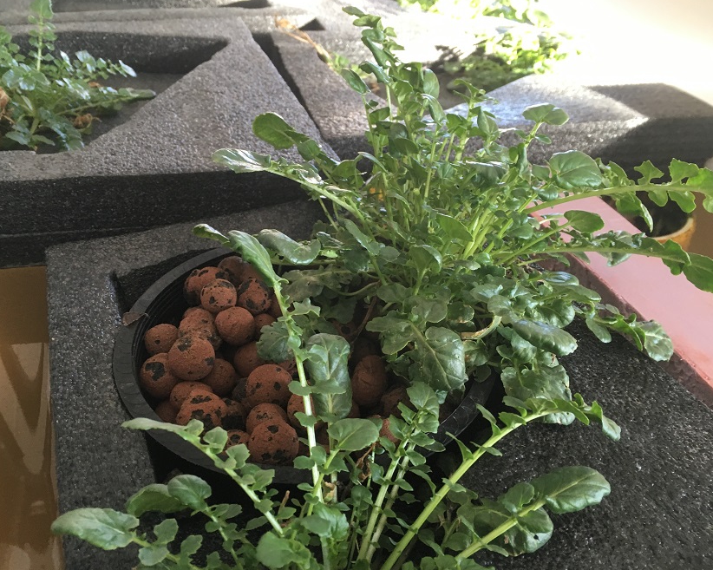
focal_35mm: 31
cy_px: 281
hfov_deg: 57.1
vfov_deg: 47.1
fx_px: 654
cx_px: 328
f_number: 2.2
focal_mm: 4.15
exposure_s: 1/30
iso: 40
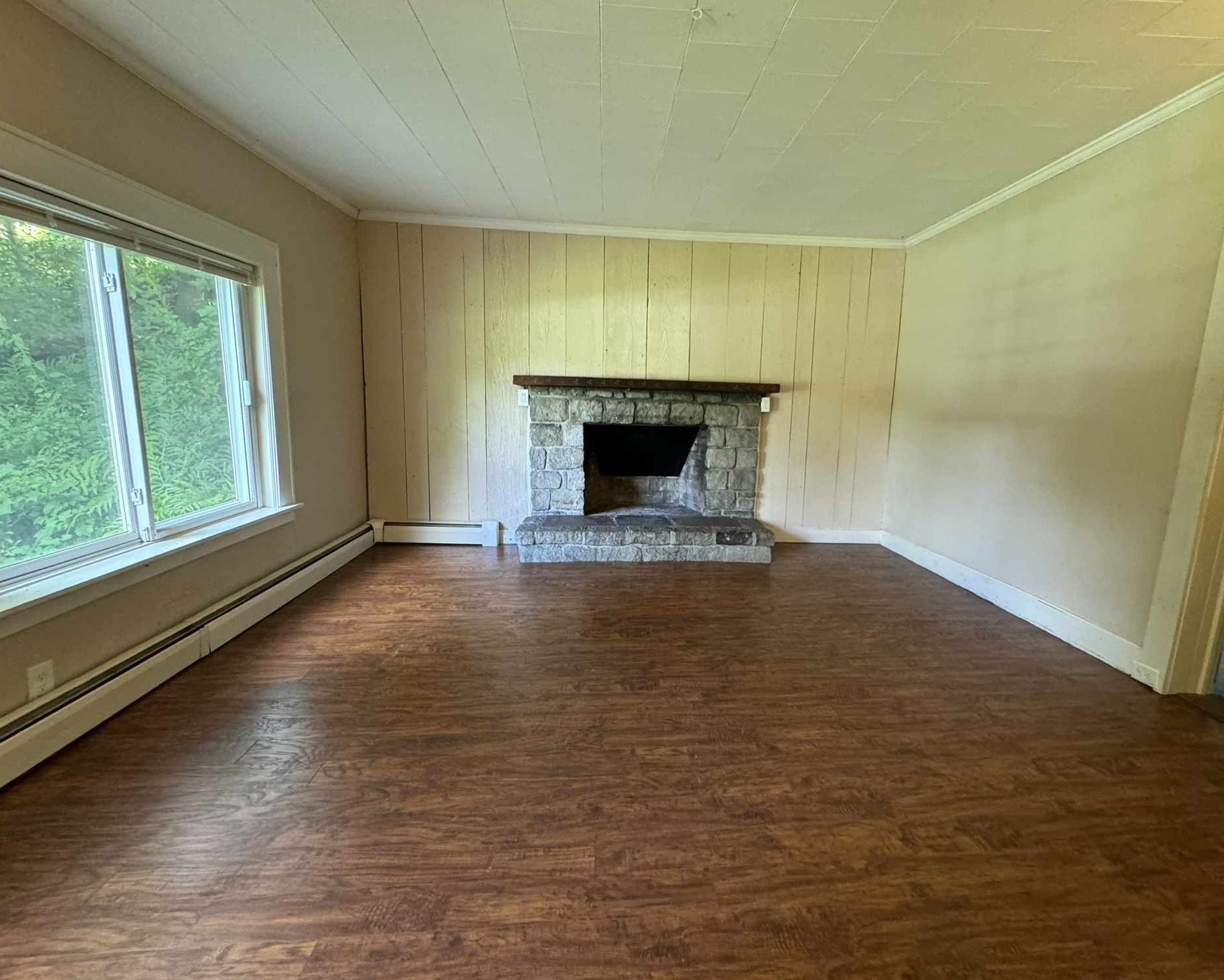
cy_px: 493
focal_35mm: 15
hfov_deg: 96.7
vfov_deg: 84.0
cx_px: 648
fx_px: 543
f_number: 2.2
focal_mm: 2.22
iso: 500
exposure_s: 1/60
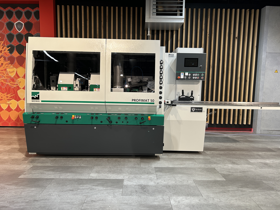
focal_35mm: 28
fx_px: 226
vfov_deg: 49.7
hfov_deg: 63.4
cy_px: 108
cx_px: 137
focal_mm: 5.7
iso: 125
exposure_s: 1/100
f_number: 1.5
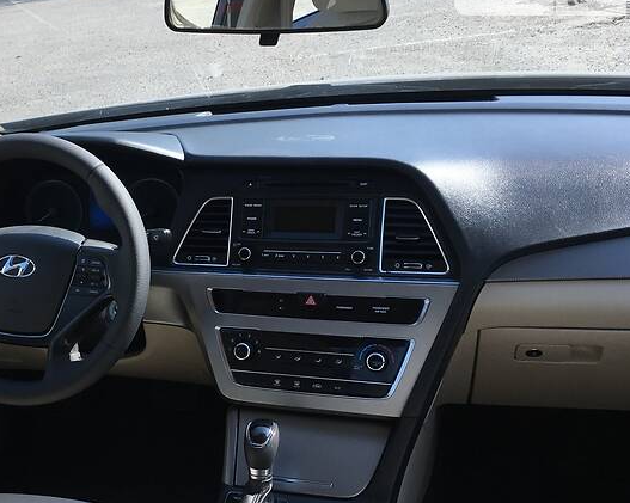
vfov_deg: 34.7
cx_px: 166
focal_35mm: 43
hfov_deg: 41.8
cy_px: 308
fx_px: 801
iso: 25
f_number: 2.2
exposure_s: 1/398
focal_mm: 4.2
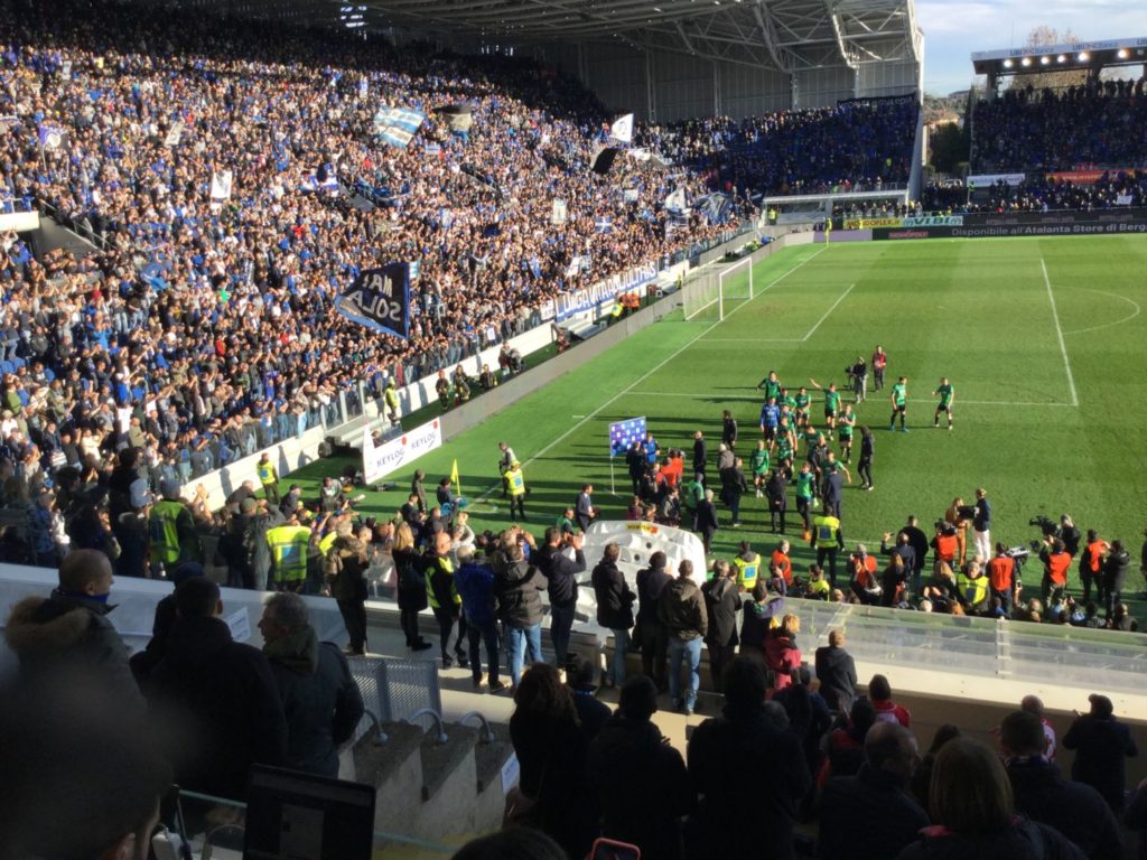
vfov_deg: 45.4
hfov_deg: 58.4
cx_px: 574
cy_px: 430
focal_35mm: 31
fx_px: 1027
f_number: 2.4
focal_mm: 3.3
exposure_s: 1/599
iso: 25
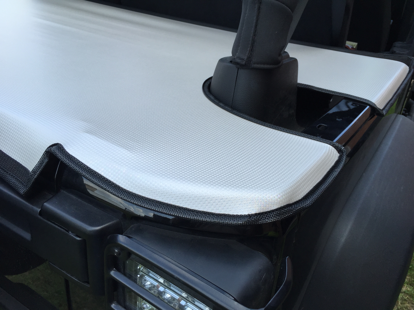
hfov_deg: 61.7
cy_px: 155
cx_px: 207
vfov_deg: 48.2
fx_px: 347
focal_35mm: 29
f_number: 2.2
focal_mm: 4.15
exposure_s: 1/534
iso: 32
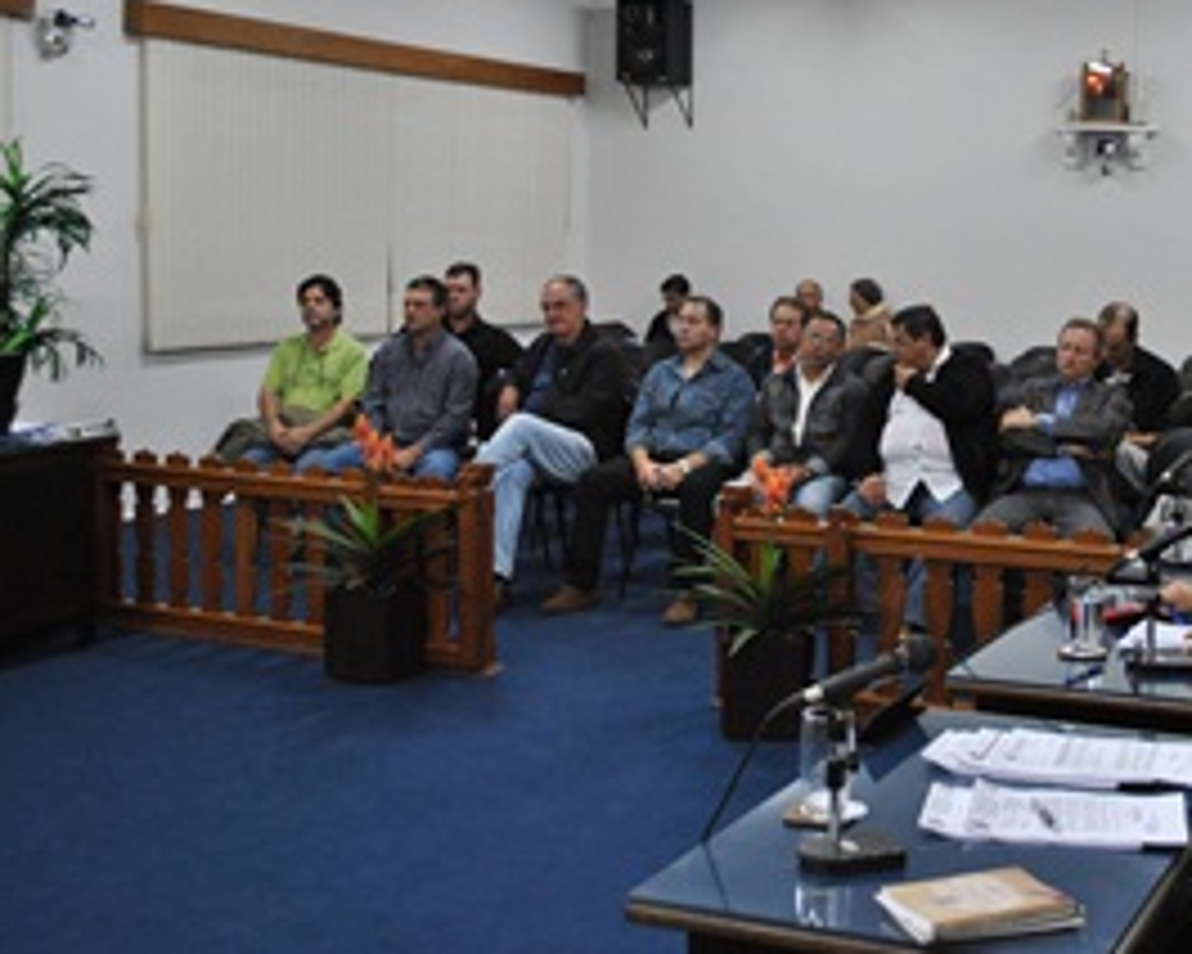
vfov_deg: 29.6
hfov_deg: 35.9
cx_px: 873
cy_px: 378
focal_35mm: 51
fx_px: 1799
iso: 400
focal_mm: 24
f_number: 4
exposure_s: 1/25
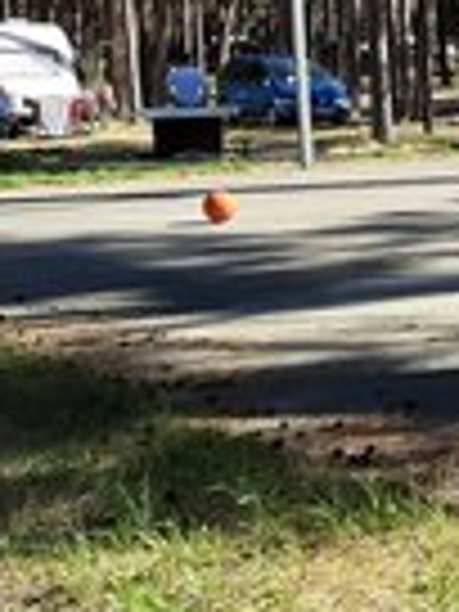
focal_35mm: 86
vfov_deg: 22.7
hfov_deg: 14.5
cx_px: 891
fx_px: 1520
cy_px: 202
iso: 40
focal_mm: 3.93
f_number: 1.7
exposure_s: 1/1490
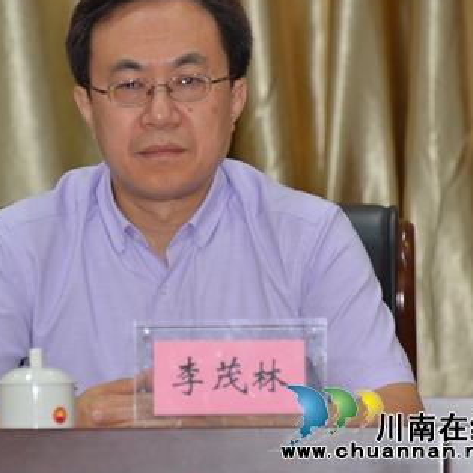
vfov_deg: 3.5
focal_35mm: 507
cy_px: 231
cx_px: 173
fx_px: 7838
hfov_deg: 3.5
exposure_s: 1/60
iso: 1250
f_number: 5.6
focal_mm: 250
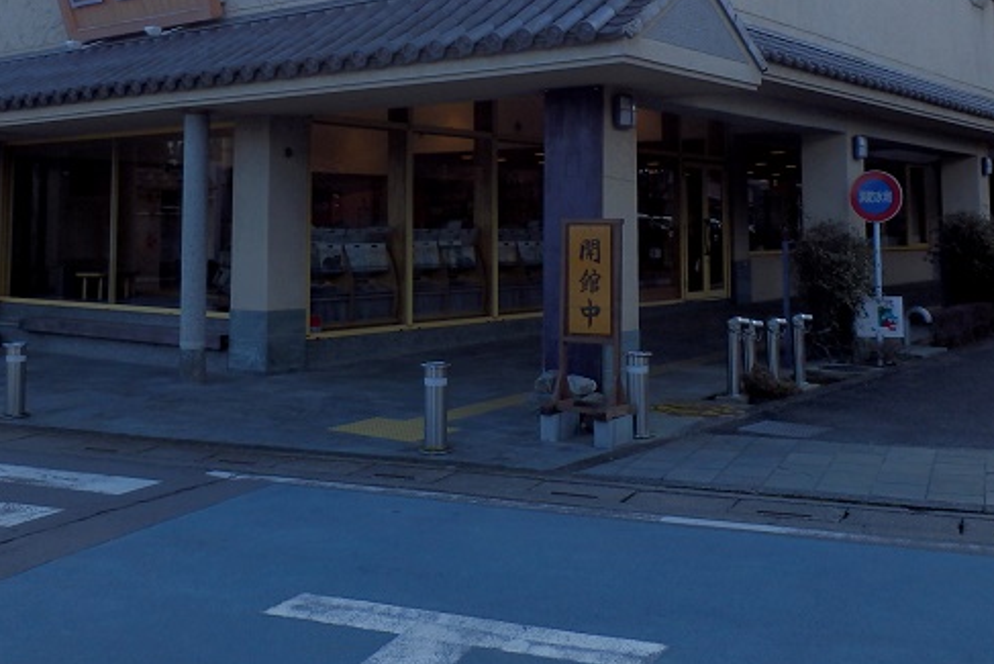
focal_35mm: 41
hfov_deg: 47.3
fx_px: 1132
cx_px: 437
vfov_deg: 31.7
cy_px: 123
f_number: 3
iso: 80
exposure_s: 1/400
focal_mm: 4.2
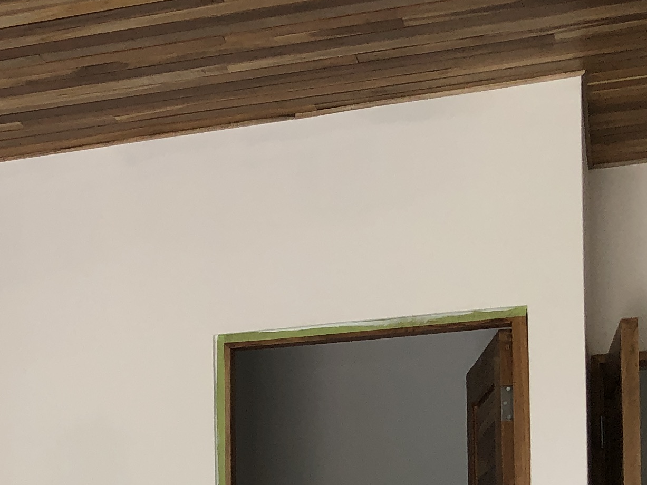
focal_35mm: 92
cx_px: -173
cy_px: 681
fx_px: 1719
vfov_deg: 15.1
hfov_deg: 19.8
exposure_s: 1/120
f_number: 1.8
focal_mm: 3.99
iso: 50
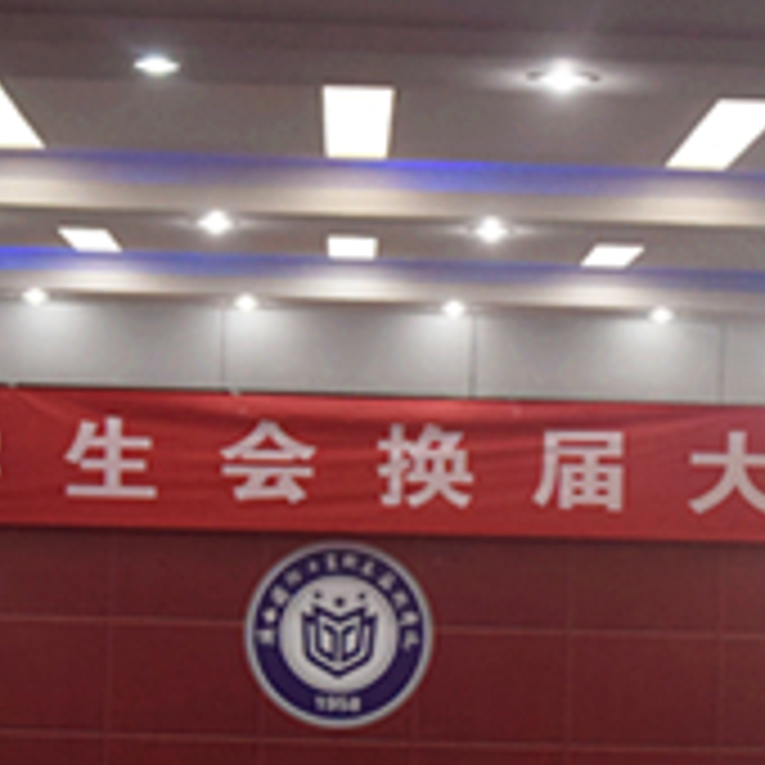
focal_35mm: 105
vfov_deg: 16.6
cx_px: 468
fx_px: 2625
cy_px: 436
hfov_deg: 16.6
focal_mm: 20
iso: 800
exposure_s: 1/60
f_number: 4
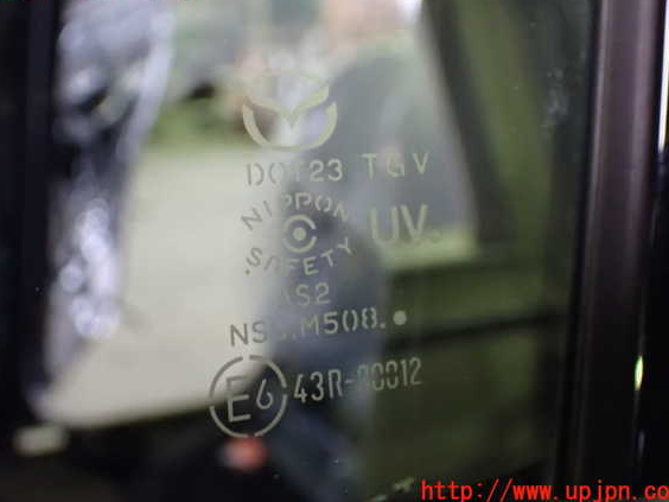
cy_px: 240
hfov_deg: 38.2
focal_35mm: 50
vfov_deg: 29.1
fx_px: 966
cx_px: 333
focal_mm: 8.4
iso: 1600
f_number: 3.1
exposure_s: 1/30
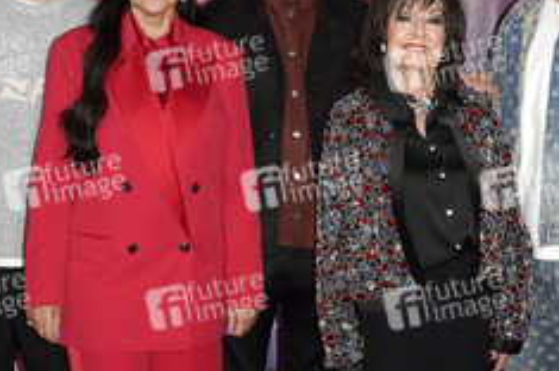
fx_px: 1101
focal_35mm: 71
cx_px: 239
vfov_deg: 19.1
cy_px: 124
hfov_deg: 28.5
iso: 640
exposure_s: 1/160
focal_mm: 37
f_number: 6.3
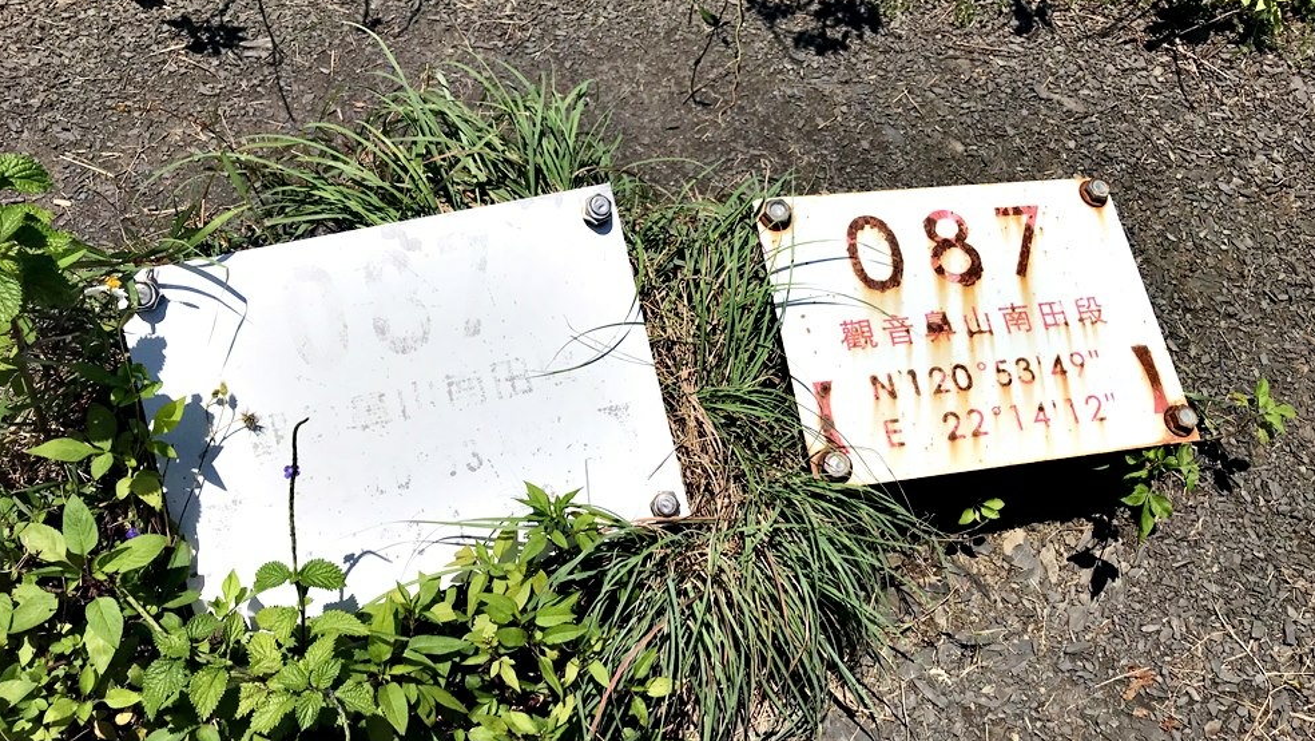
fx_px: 1081
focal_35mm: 31
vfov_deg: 37.8
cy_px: 388
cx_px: 666
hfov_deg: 62.6
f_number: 1.8
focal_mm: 3.99
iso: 20
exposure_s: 1/9615
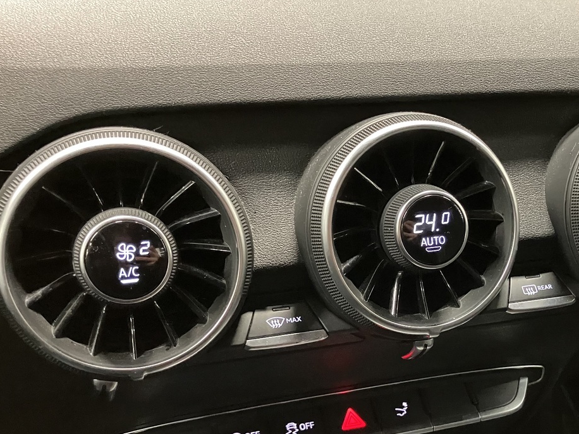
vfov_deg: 32.6
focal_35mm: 44
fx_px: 736
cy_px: 282
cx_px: 399
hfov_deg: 42.2
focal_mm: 3.99
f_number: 1.8
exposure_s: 1/30
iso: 640
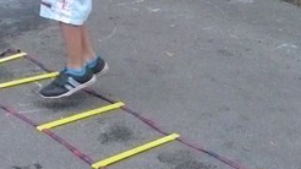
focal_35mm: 102
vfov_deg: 11.6
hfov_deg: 21.0
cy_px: -28
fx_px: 814
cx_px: 146
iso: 800
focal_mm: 5.8
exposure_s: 1/160
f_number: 2.8
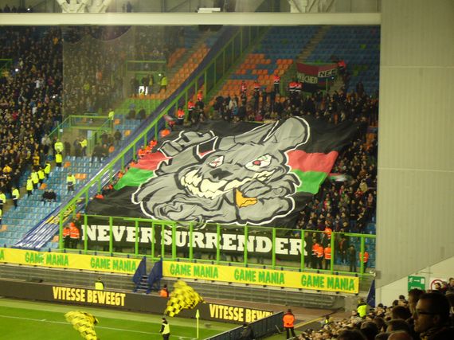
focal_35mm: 105
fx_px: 1377
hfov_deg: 18.7
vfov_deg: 14.1
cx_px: 227
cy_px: 170
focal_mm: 17.4
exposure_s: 1/13
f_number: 4.9
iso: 200
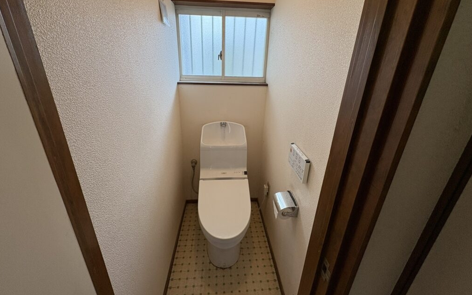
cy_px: 133
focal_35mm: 15
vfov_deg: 74.6
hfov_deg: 101.5
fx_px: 193
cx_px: 235
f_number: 2.2
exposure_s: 1/60
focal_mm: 2.22
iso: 160
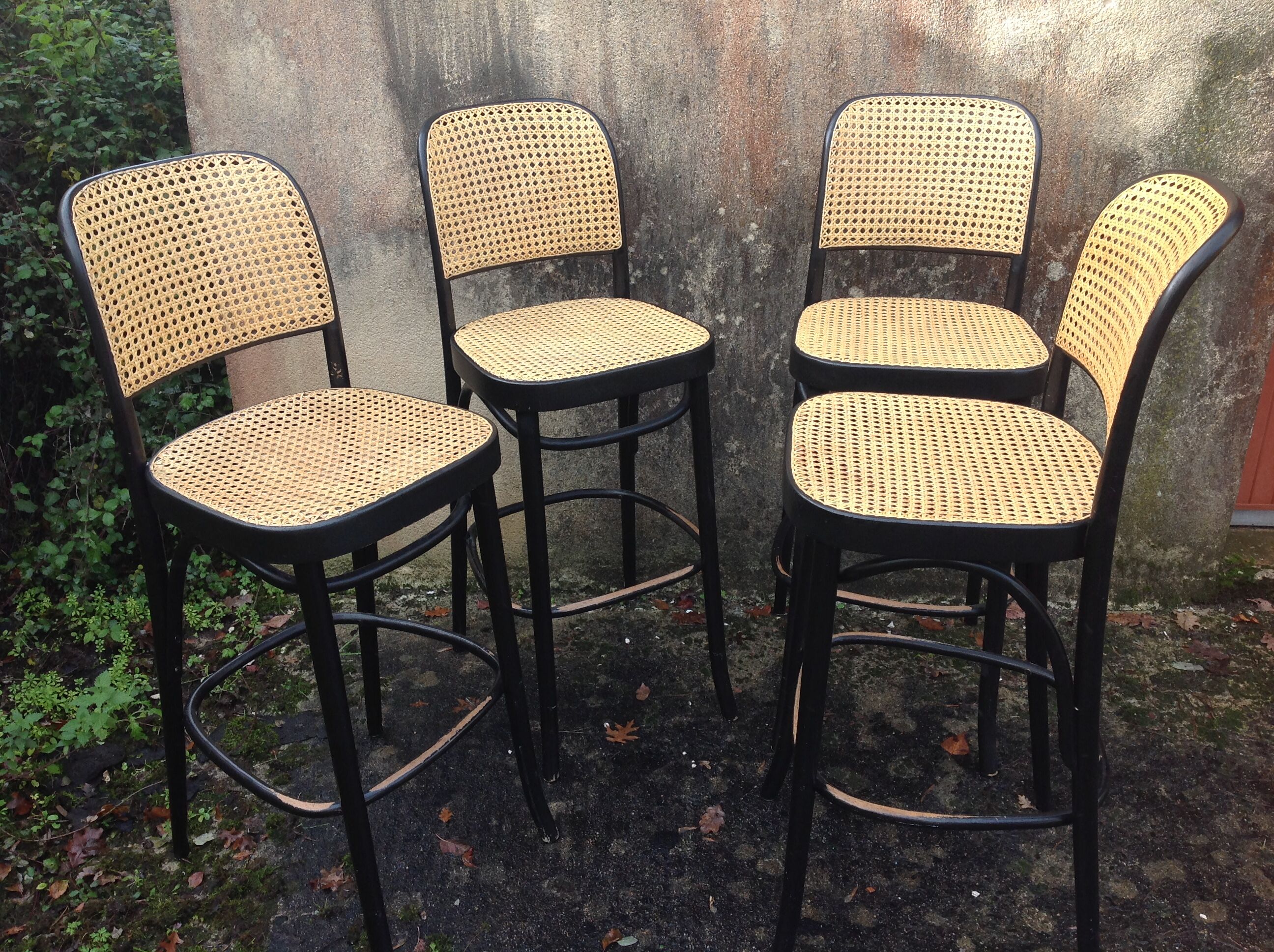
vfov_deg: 40.6
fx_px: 1286
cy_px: 476
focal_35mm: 35
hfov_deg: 52.7
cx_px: 637
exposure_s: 1/244
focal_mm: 4.28
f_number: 2.4
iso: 50
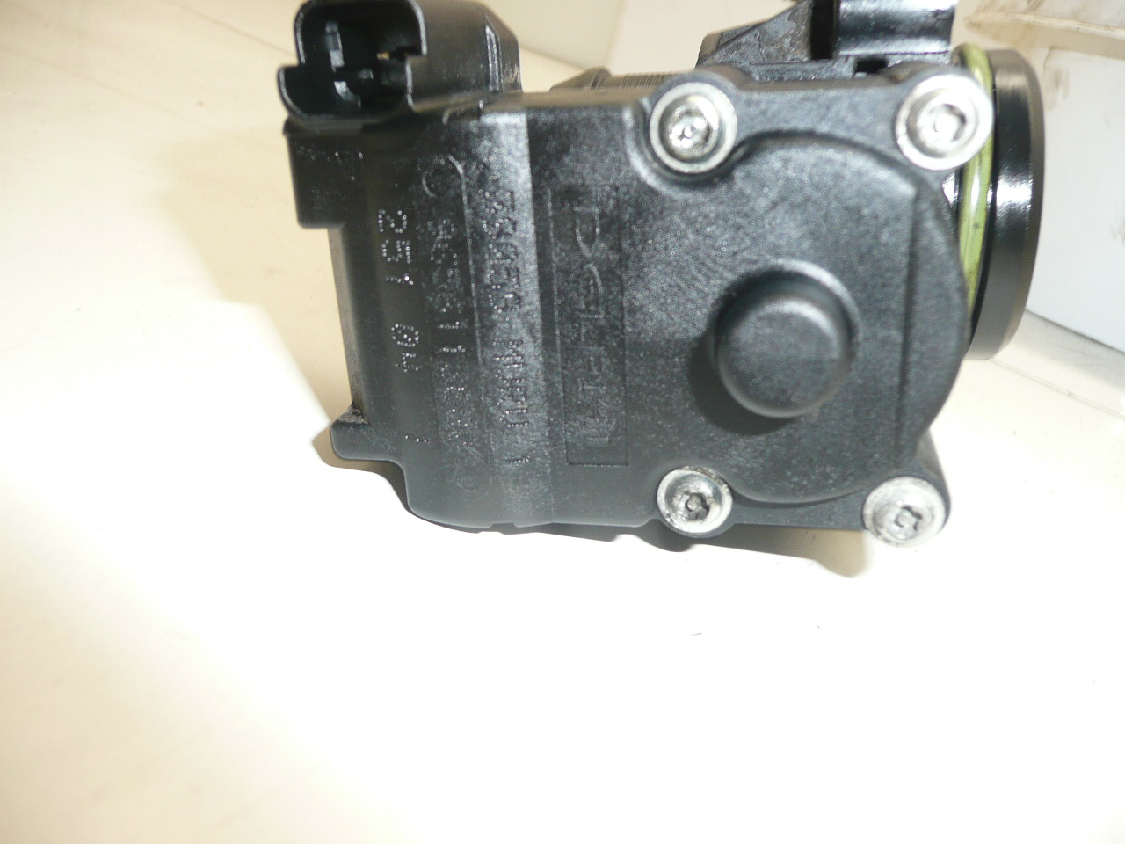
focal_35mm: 28
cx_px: 562
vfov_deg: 49.7
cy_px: 422
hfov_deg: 63.4
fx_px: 910
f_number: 3.3
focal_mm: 4.6
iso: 100
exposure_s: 1/30
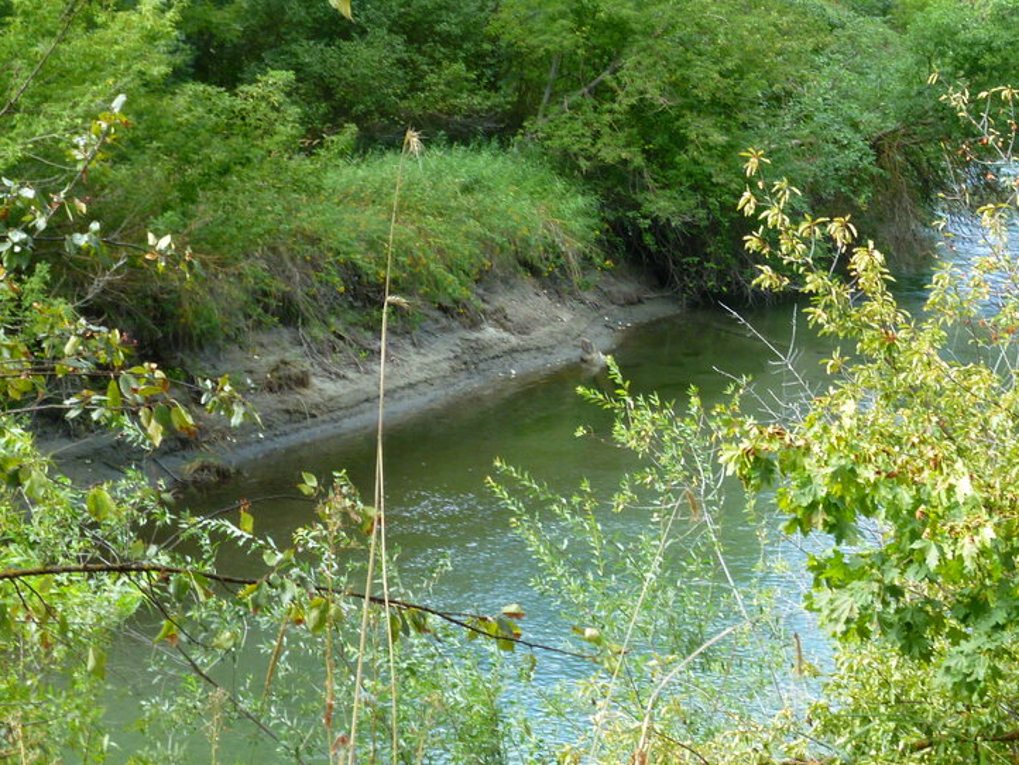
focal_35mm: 101
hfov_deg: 19.3
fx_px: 2974
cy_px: 92
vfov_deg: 14.5
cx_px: 795
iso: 100
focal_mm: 10.3
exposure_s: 1/40
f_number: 4.6
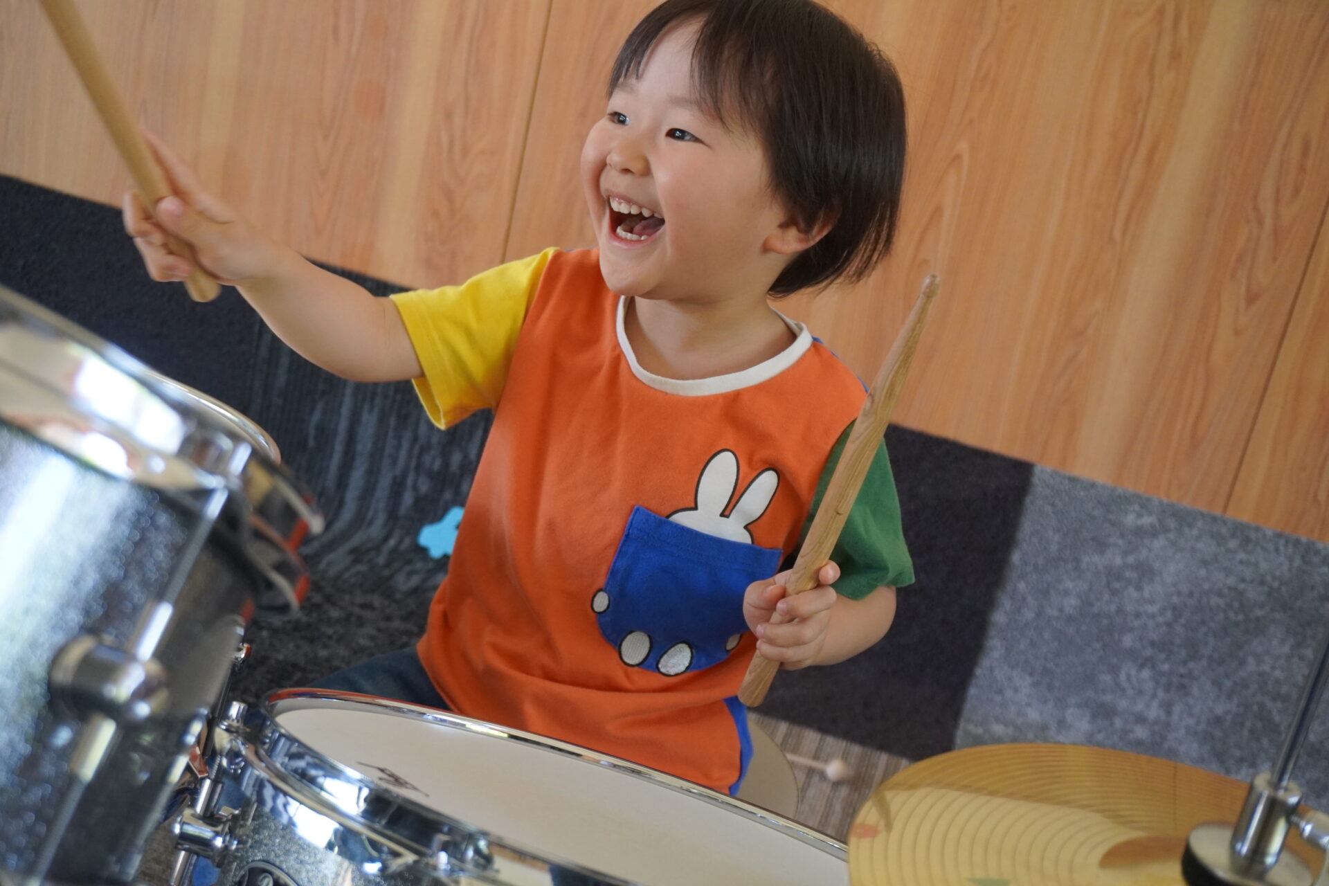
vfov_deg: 30.8
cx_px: 664
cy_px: 443
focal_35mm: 44
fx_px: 1606
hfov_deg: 45.0
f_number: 5
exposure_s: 1/160
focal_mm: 29
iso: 1600
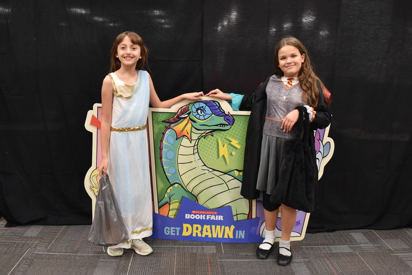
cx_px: 206
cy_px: 138
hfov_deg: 61.9
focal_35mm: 30
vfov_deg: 43.6
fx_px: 343
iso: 1250
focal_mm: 20
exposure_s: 1/30
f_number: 7.1
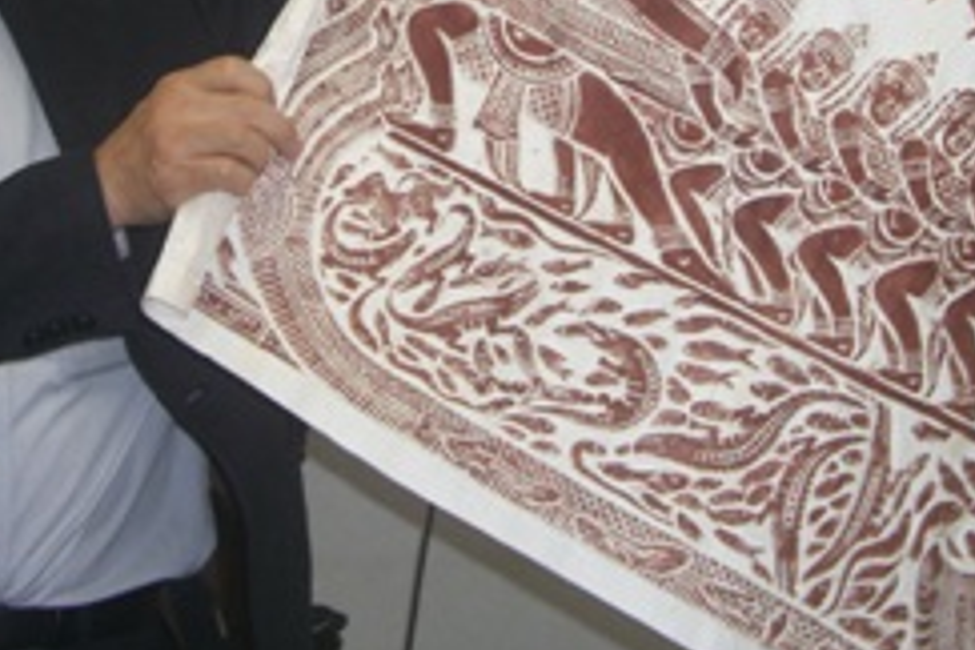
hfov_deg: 27.6
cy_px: 64
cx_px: 381
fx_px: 1977
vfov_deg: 18.4
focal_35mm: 73
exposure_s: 1/60
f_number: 2.8
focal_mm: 7.9
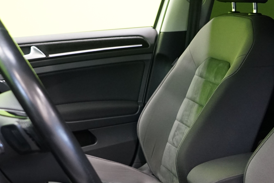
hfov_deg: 30.3
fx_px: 495
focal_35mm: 65
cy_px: 194
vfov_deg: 20.1
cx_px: 212
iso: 2500
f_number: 5
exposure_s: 1/20
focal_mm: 29
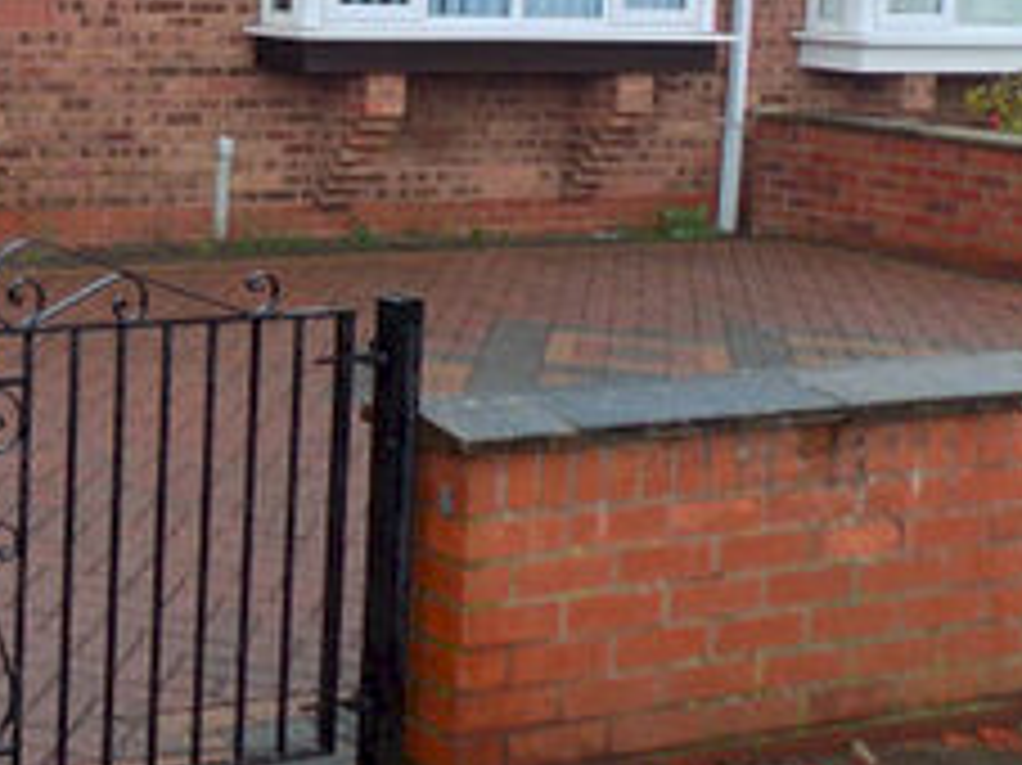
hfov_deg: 24.2
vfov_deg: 20.3
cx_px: -293
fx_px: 2095
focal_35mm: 71
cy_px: 97
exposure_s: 1/30
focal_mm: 4
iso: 125
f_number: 3.1
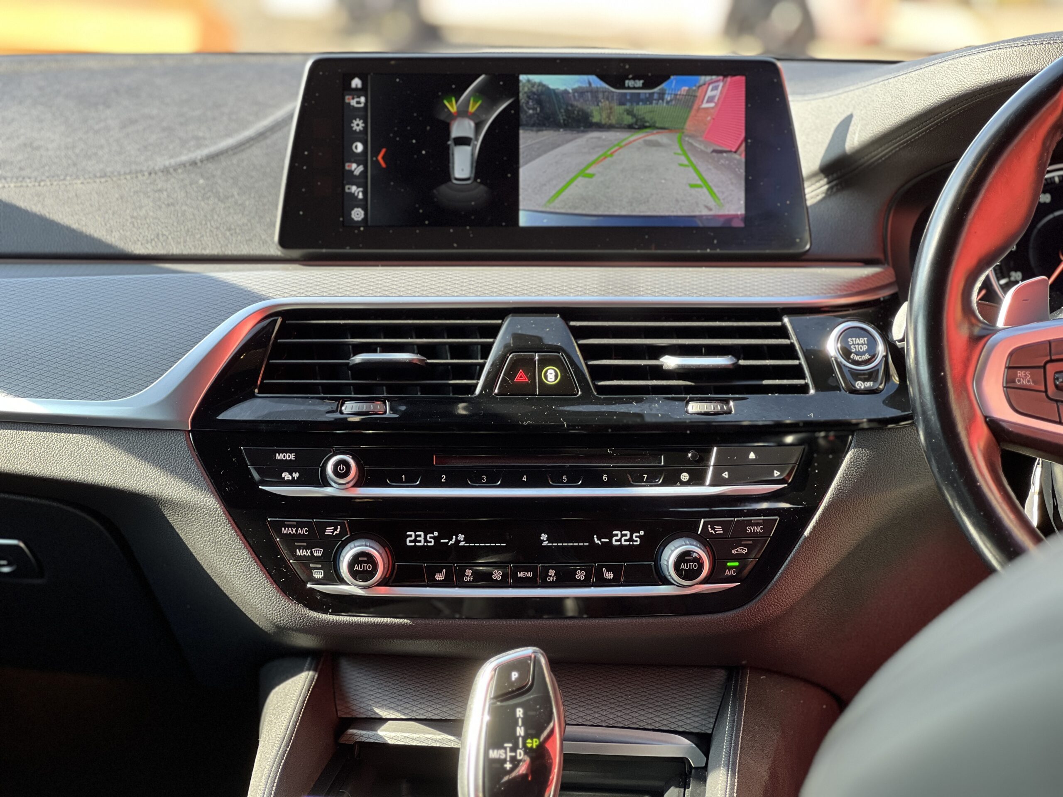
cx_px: 532
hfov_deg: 25.3
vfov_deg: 19.1
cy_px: 398
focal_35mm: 77
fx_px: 2365
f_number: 2.8
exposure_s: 1/81
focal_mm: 9
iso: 100
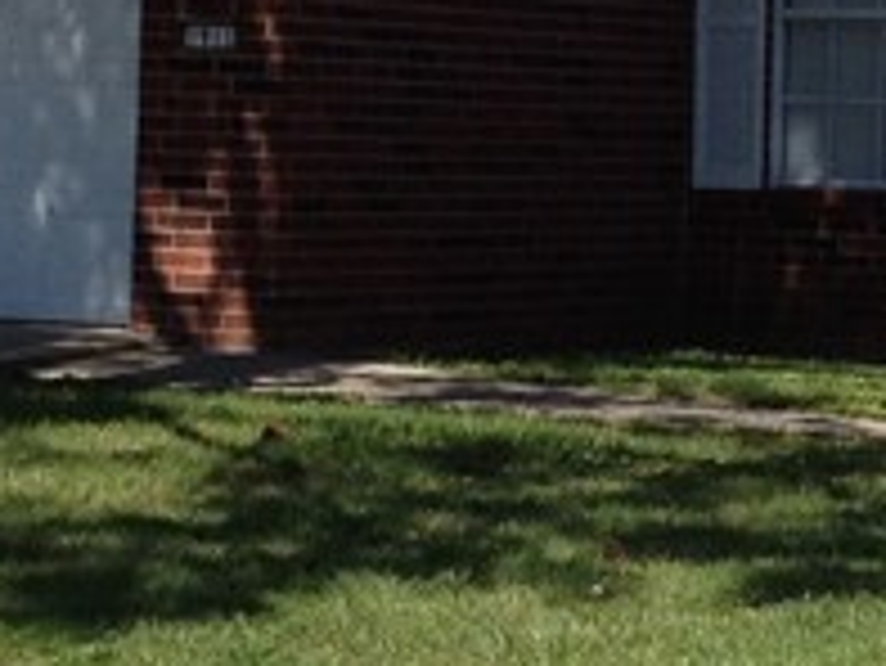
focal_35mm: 182
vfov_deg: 8.2
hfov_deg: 10.7
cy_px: 117
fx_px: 4661
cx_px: 917
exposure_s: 1/1623
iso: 64
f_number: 2.4
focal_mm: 4.28
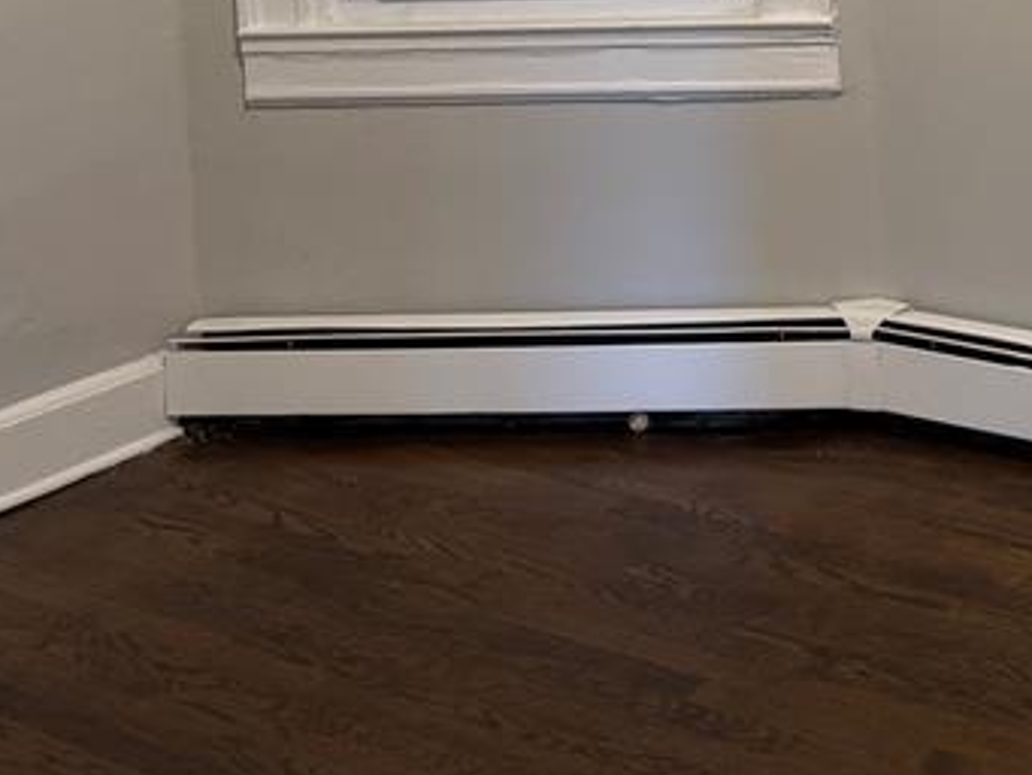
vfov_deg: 18.8
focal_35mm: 72
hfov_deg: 25.7
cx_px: 1035
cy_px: -263
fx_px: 2147
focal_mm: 6.76
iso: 250
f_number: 1.78
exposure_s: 1/60
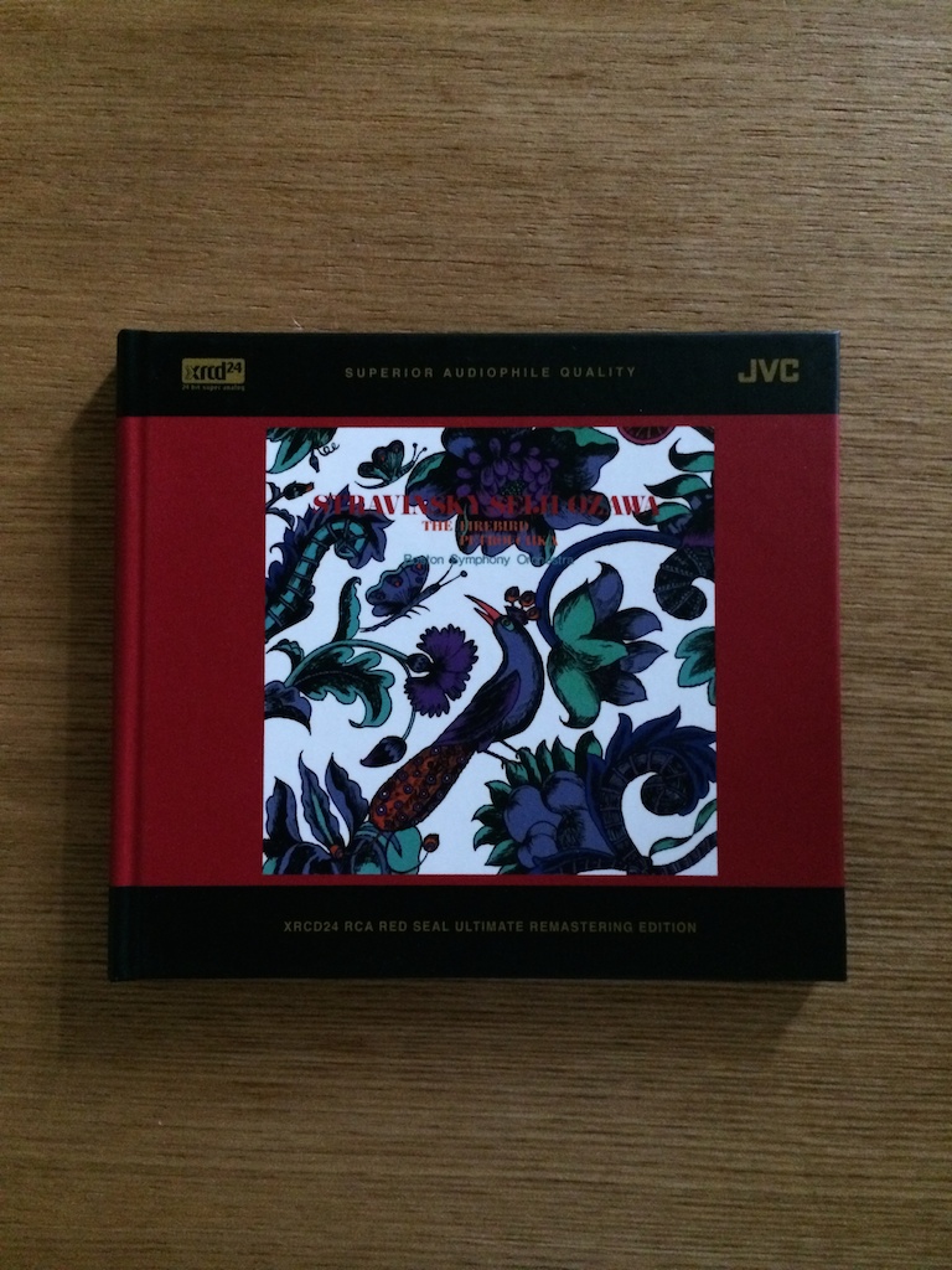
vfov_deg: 60.0
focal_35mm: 30
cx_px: 476
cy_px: 635
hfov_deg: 46.8
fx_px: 1100
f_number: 2.2
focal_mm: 4.12
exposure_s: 1/15
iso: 400
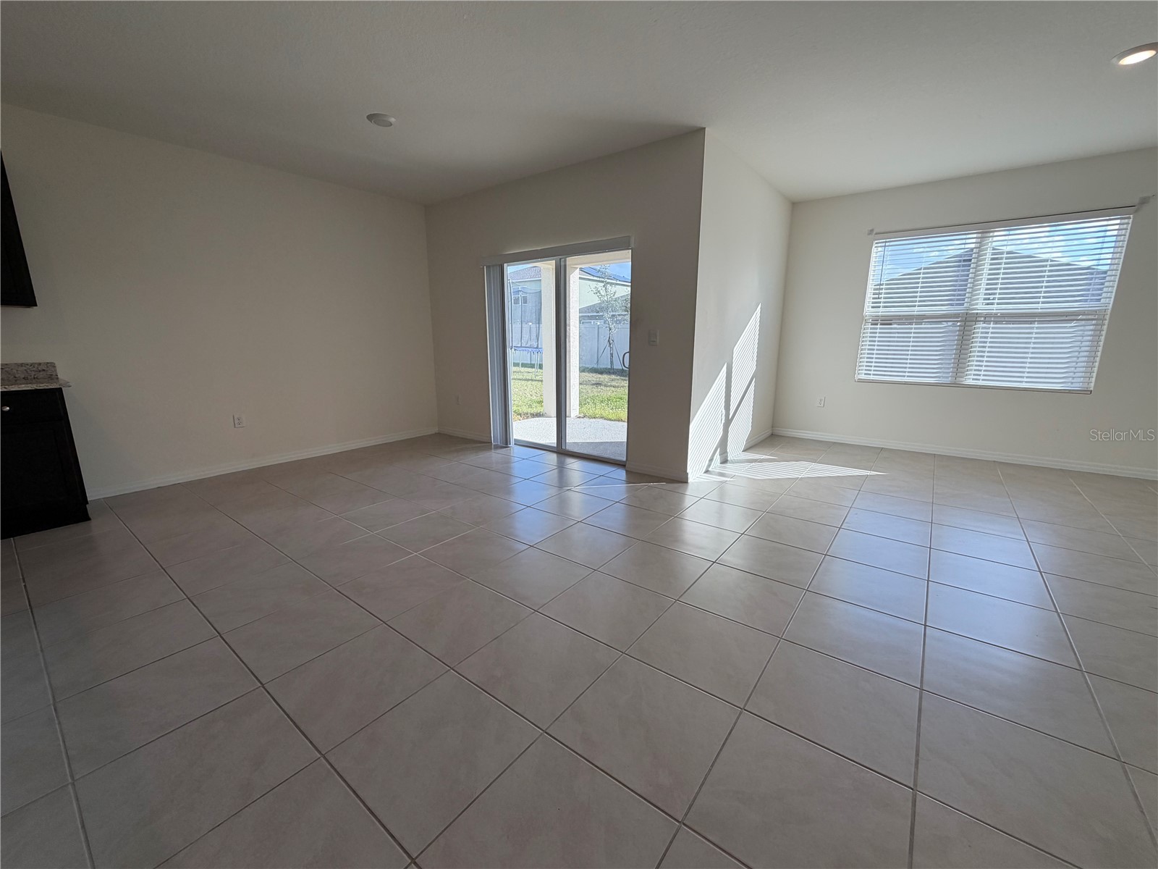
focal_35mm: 14
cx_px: 579
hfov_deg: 102.1
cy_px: 434
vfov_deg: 85.7
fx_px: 468
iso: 40
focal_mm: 2.22
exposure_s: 1/187
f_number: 2.2
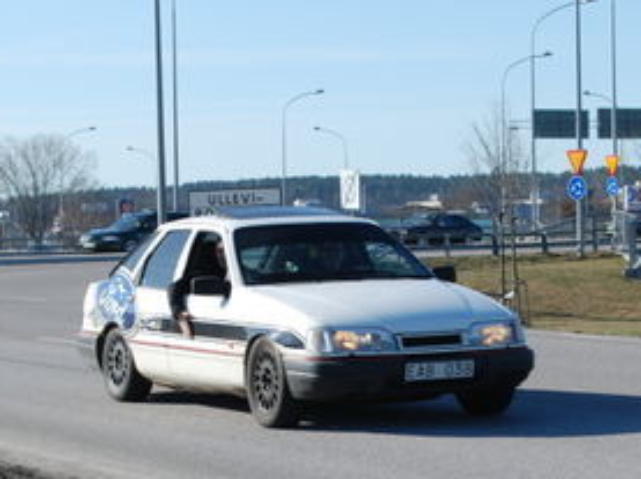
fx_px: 2719
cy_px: 308
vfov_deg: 10.1
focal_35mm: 147
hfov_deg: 13.4
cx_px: 380
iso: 100
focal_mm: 44
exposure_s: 1/250
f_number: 8
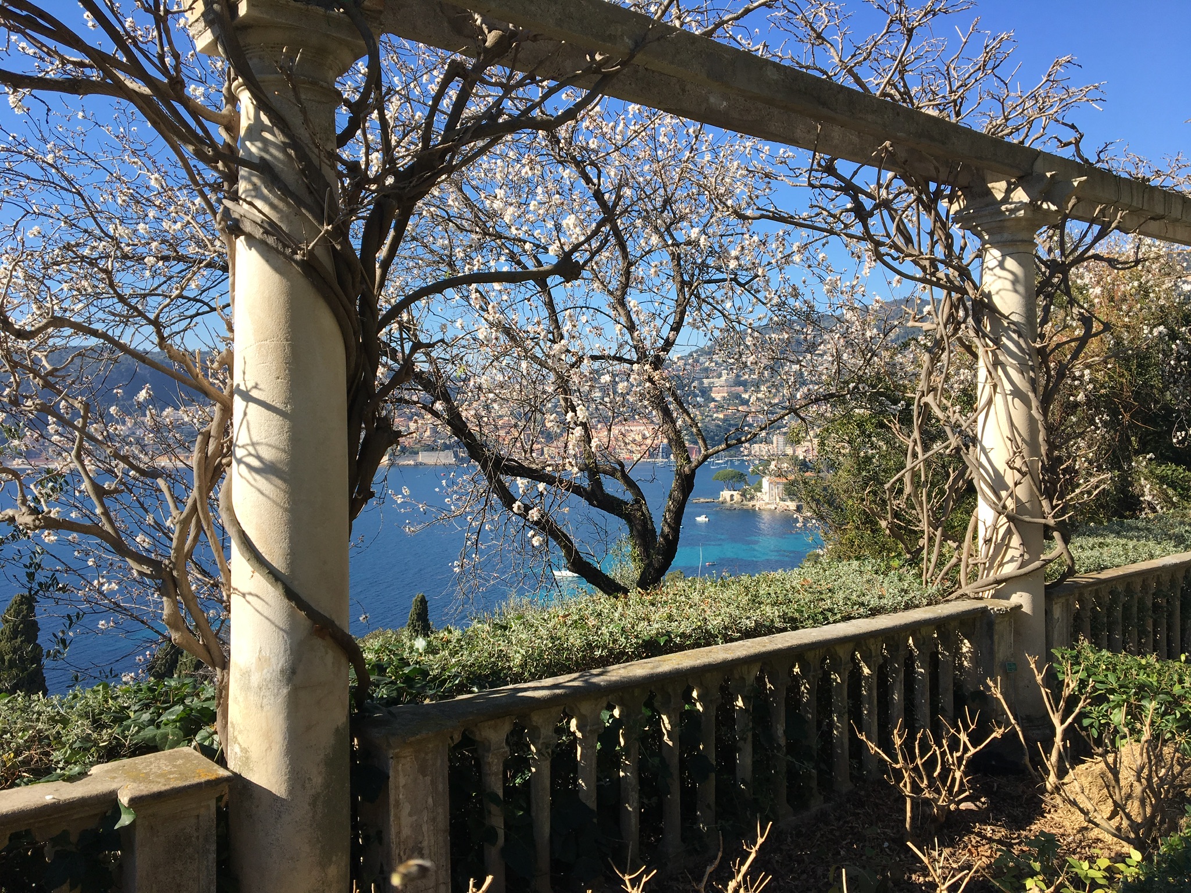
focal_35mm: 29
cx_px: 596
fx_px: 998
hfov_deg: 61.7
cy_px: 446
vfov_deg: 48.2
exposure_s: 1/1183
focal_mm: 4.15
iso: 25
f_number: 2.2
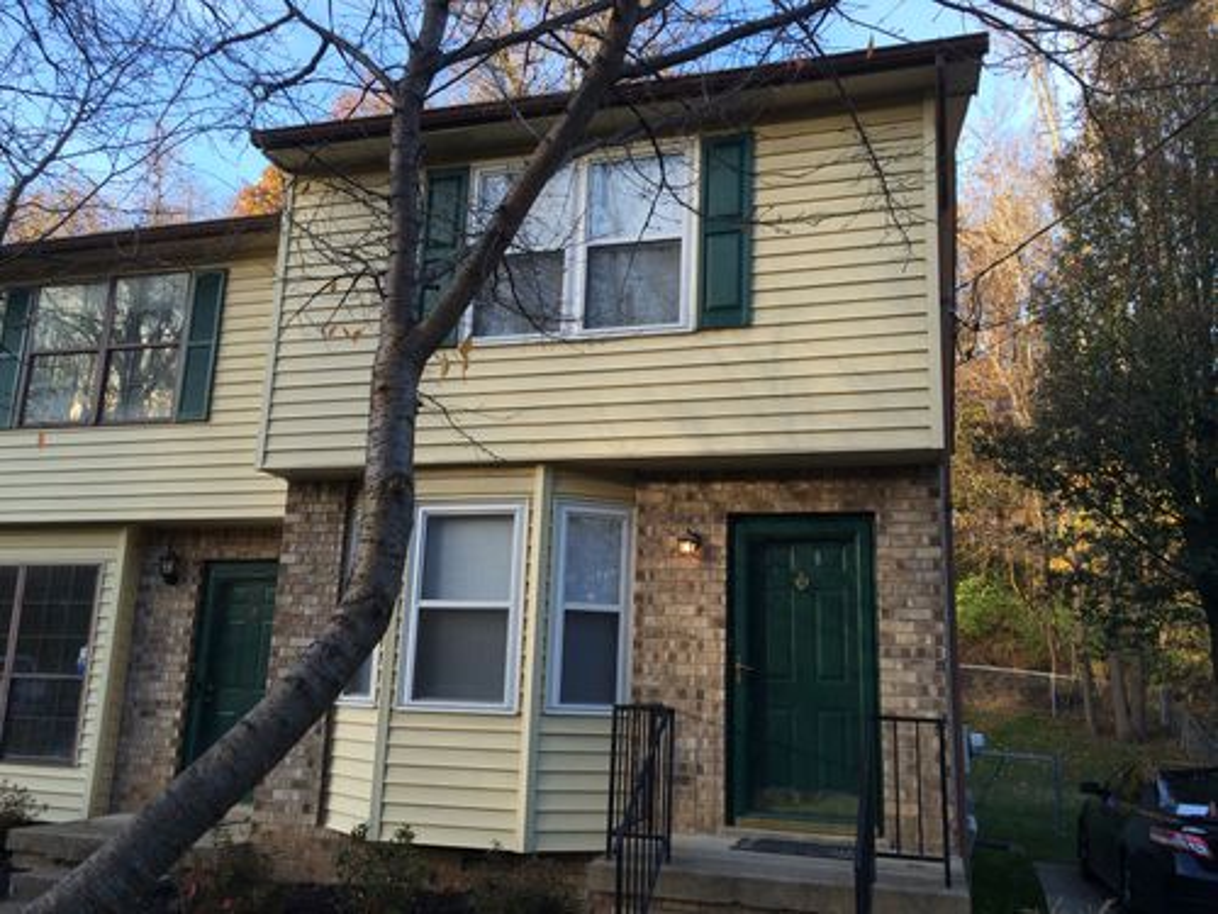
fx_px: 1020
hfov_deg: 61.7
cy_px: 457
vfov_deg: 48.2
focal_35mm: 29
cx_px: 609
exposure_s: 1/289
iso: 32
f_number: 2.2
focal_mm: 4.15
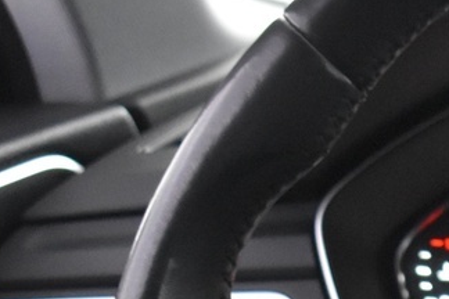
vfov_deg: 5.8
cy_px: 451
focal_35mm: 232
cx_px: 755
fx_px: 2900
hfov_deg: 8.6
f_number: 4.2
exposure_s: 1/20
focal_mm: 31
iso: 3200
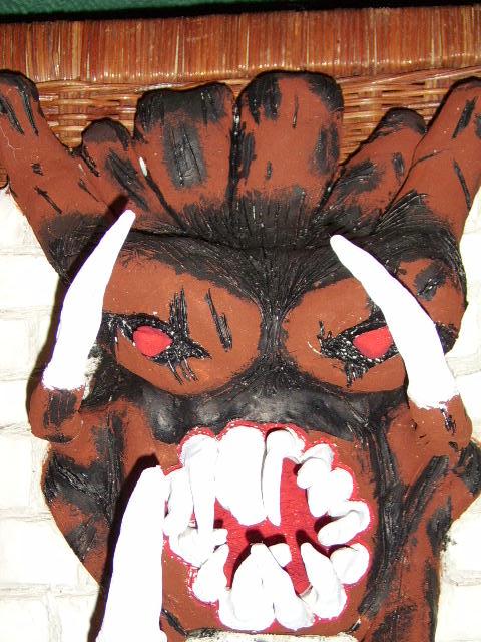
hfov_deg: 23.7
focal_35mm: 62
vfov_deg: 31.2
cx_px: 240
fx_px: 1149
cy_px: 321
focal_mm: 16.25
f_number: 4
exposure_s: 1/60
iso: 400
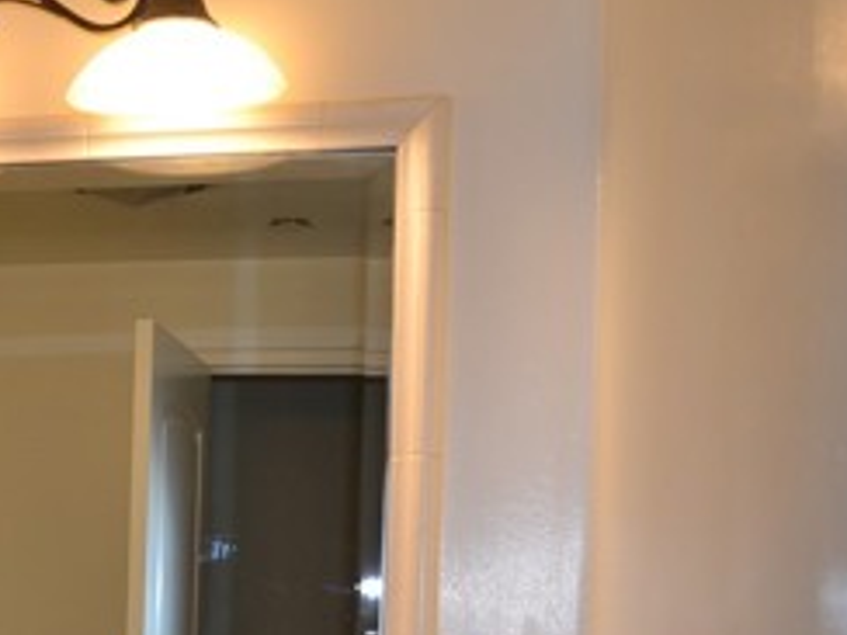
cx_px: -177
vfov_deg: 21.1
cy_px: 592
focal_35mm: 68
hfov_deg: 25.5
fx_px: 1664
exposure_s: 1/100
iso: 400
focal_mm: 18
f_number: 4
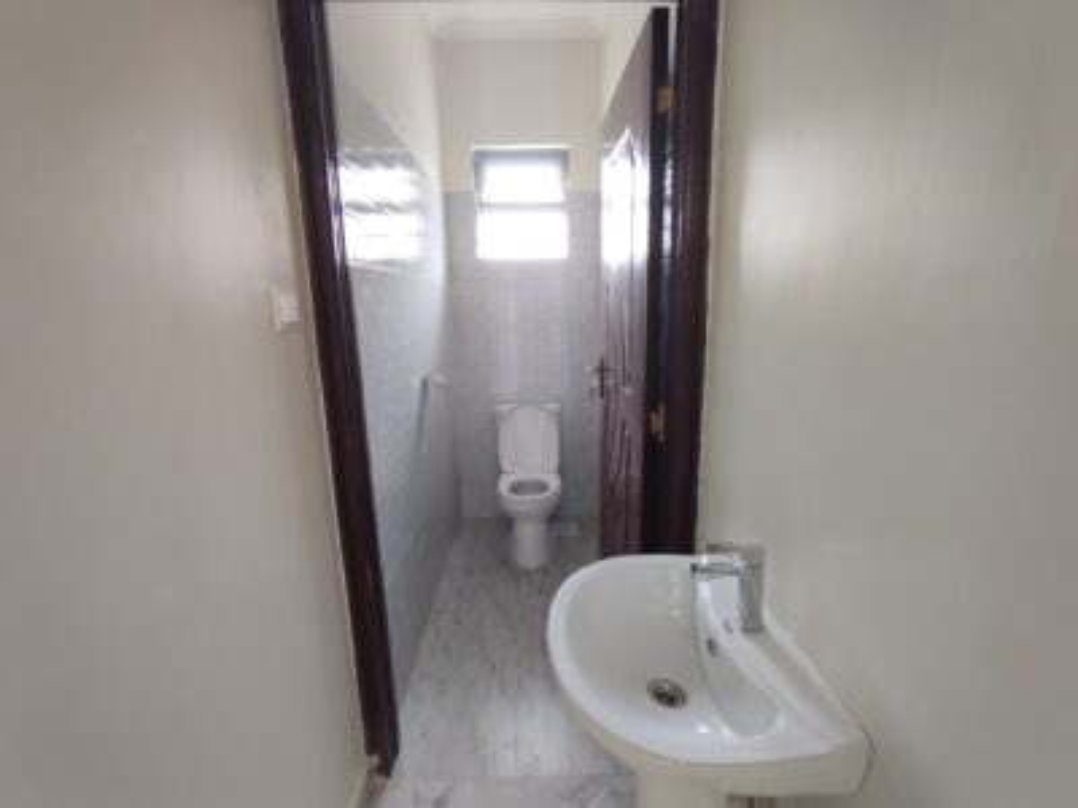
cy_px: 404
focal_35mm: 13
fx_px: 405
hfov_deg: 106.2
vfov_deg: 89.9
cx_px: 539
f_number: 2.2
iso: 231
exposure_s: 1/60
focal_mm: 1.66
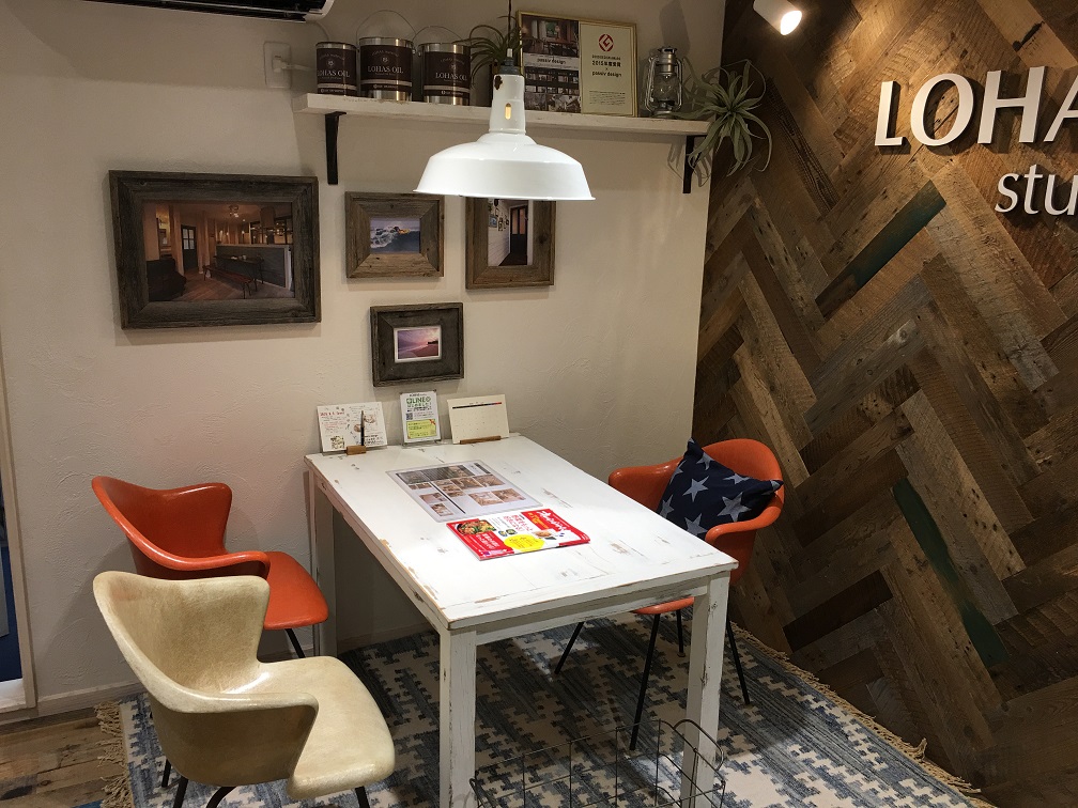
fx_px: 903
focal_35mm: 29
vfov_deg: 48.2
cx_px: 539
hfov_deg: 61.7
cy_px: 404
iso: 25
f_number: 2.2
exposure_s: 1/40
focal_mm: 4.15
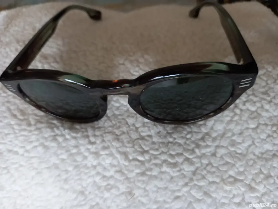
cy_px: 104
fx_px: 201
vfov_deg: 54.9
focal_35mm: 25
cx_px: 139
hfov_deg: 69.4
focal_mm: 4.6
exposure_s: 1/33.3
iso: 250
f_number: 2
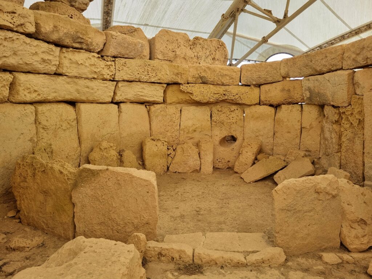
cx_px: 186
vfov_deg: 53.1
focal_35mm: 26
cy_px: 140
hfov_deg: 67.3
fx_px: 279
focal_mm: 5.4
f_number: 1.8
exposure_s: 1/382
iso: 50
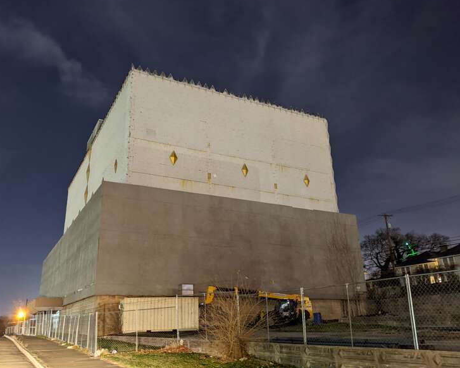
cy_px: 181
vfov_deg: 50.0
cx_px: 209
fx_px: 395
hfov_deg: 60.3
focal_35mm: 29
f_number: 1.8
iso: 918
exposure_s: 1/3
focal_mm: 4.44
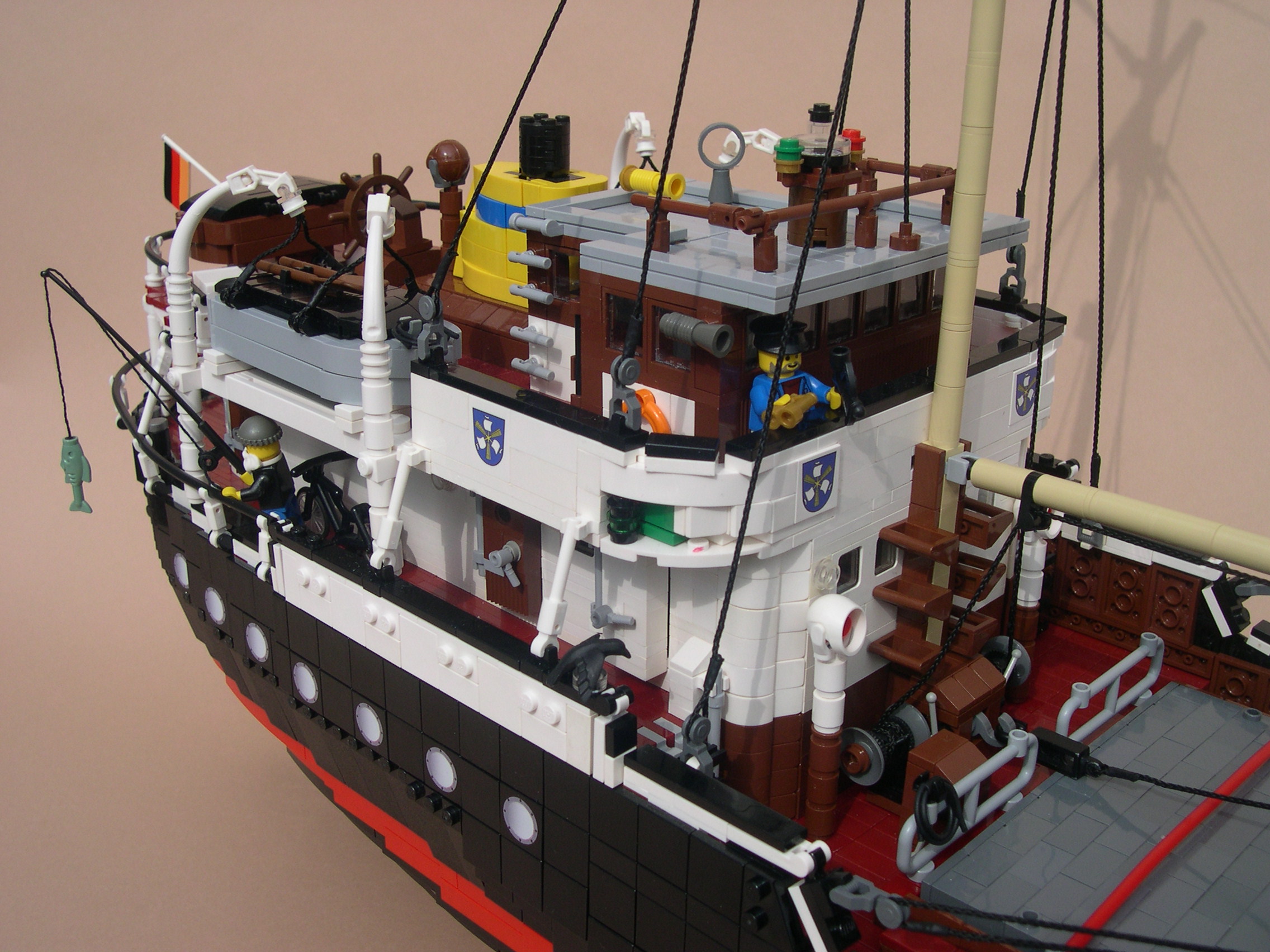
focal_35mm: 38
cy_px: 476
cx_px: 635
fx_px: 1394
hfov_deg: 49.0
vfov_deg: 37.7
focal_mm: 8
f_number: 7.6
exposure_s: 1/214
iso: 100
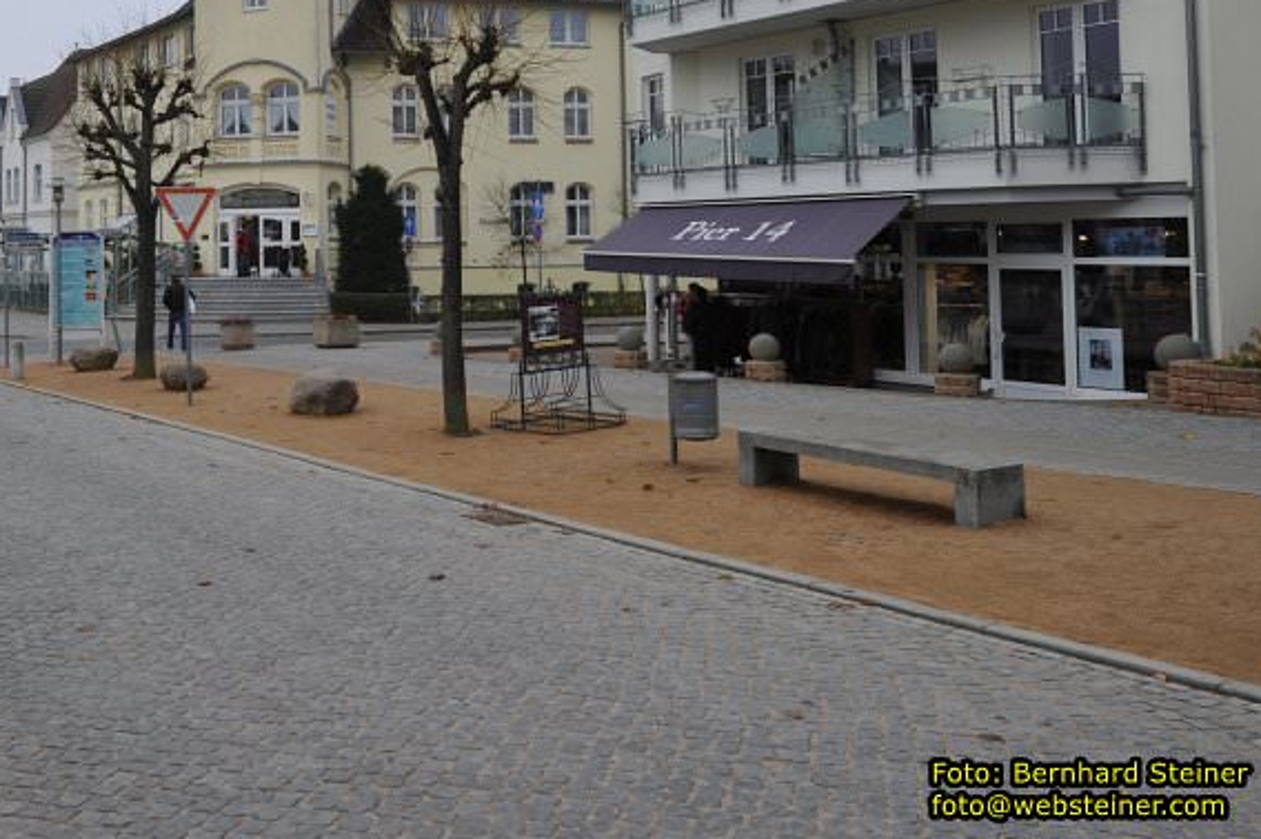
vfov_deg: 34.1
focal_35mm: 38
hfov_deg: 49.4
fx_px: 1330
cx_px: 371
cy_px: 190
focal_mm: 24
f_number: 6.3
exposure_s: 1/160
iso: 200
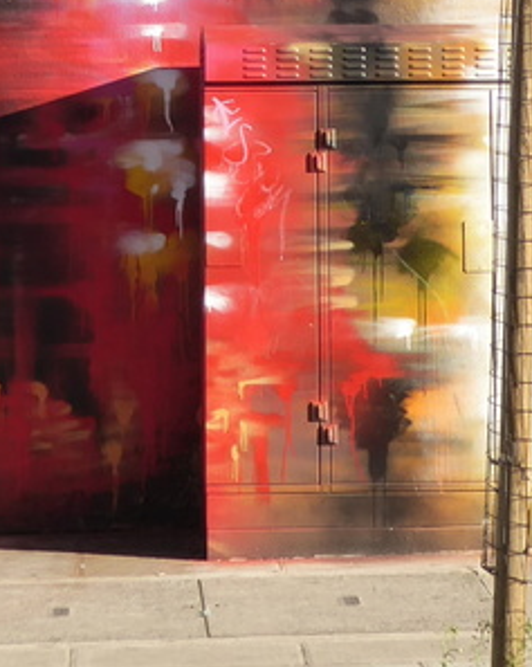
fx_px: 3252
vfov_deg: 11.5
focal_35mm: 165
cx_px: 189
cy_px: -124
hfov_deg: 9.3
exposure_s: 1/320
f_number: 4
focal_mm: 8.4
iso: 125
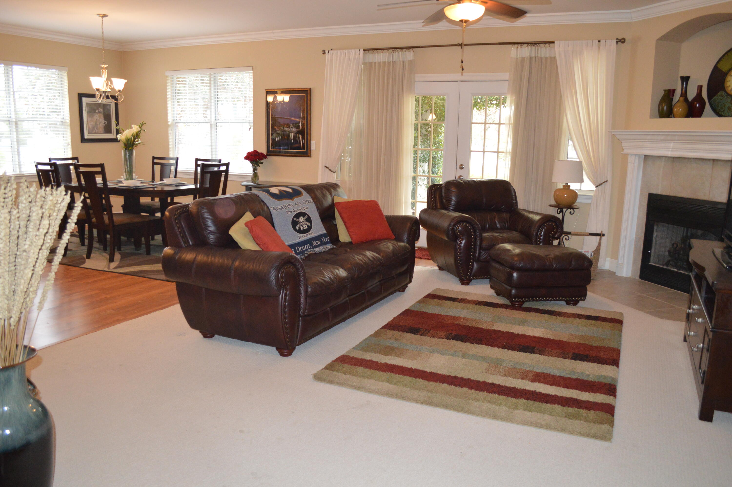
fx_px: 548
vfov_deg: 47.8
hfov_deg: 67.4
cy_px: 244
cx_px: 366
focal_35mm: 27
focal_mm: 18
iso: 1400
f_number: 3.5
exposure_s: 1/60
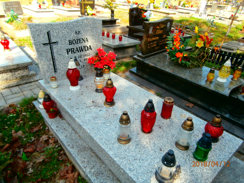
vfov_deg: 56.8
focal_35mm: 24
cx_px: 122
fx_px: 169
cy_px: 92
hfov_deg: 71.6
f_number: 3
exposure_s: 1/250
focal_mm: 4.2
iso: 100
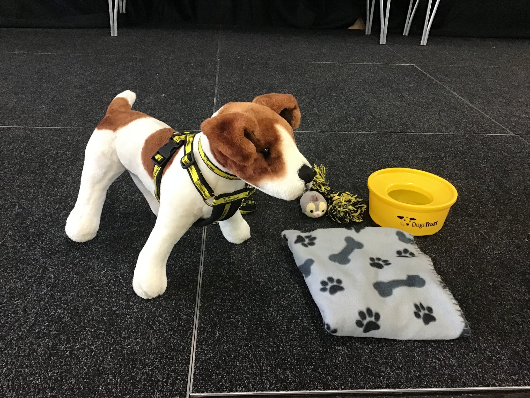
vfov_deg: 45.4
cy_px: 199
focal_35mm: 31
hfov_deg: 58.4
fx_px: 475
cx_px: 265
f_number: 2.4
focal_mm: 3.3
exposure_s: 1/33
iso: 200
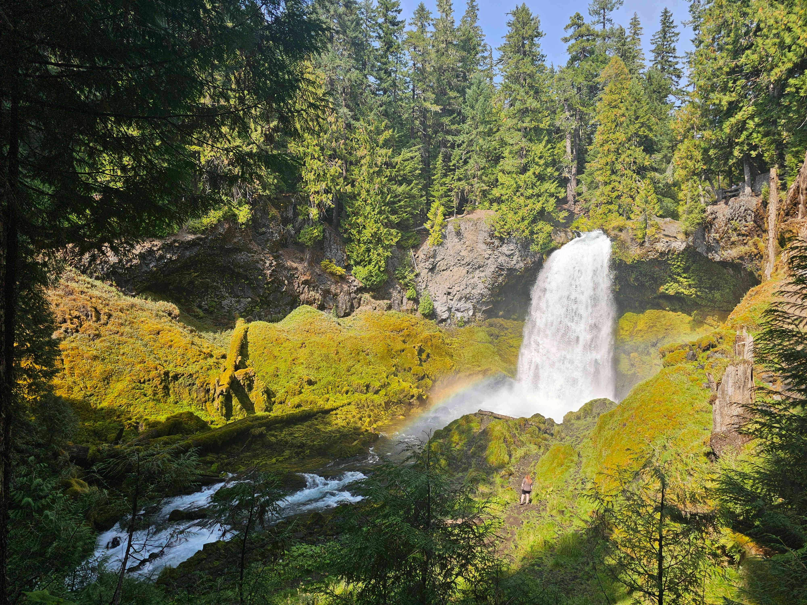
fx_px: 536
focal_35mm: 23
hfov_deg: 73.9
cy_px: 302
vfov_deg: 58.9
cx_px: 404
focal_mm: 6.3
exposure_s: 1/366
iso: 10
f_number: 1.7
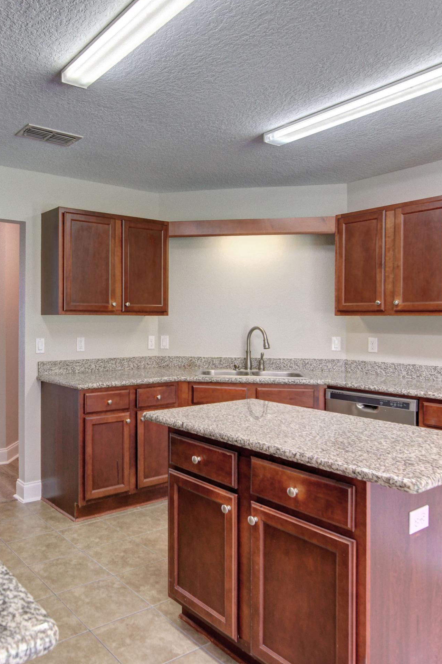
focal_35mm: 25
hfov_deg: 49.4
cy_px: 319
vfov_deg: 71.5
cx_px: 116
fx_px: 460
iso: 400
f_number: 8
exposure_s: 1/60
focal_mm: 11
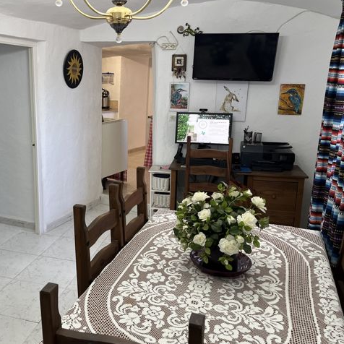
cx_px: 102
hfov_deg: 47.3
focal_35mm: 34
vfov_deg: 48.4
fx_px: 382
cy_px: 163
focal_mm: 5.1
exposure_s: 1/100
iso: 100
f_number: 1.6
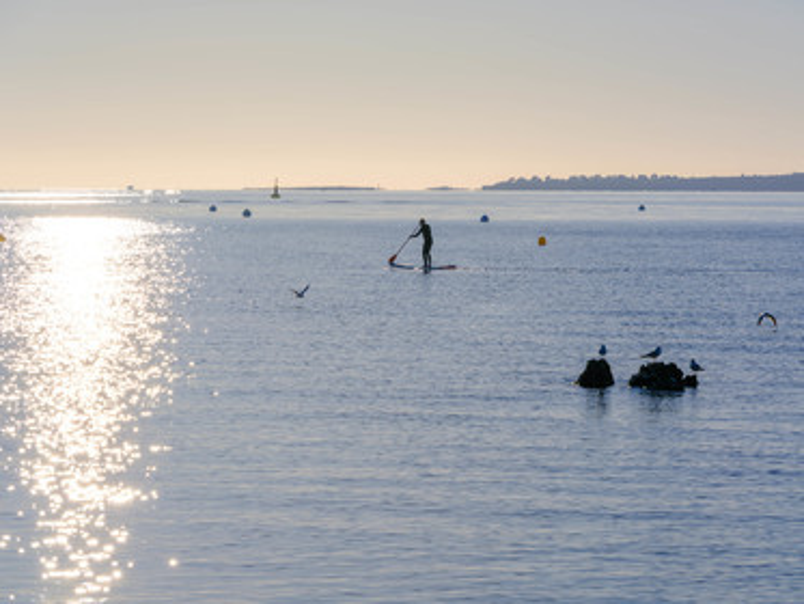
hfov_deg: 12.5
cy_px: 302
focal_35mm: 158
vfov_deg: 9.4
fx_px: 3671
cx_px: 402
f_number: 16
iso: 320
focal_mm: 200
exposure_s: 1/400
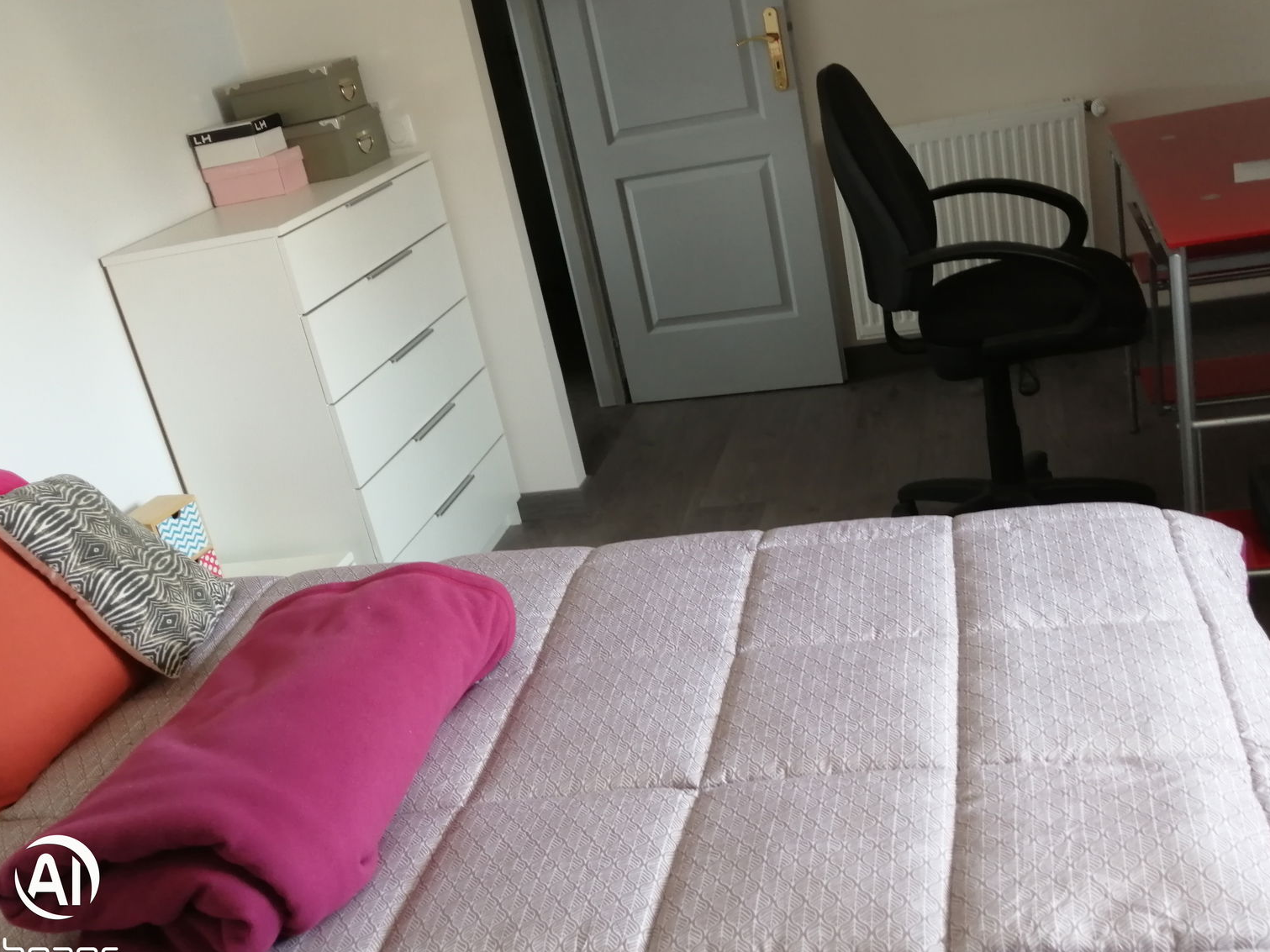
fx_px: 1321
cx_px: 628
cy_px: 483
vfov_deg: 39.7
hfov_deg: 51.4
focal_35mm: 36
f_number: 1.8
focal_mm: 3.88
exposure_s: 1/50
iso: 160
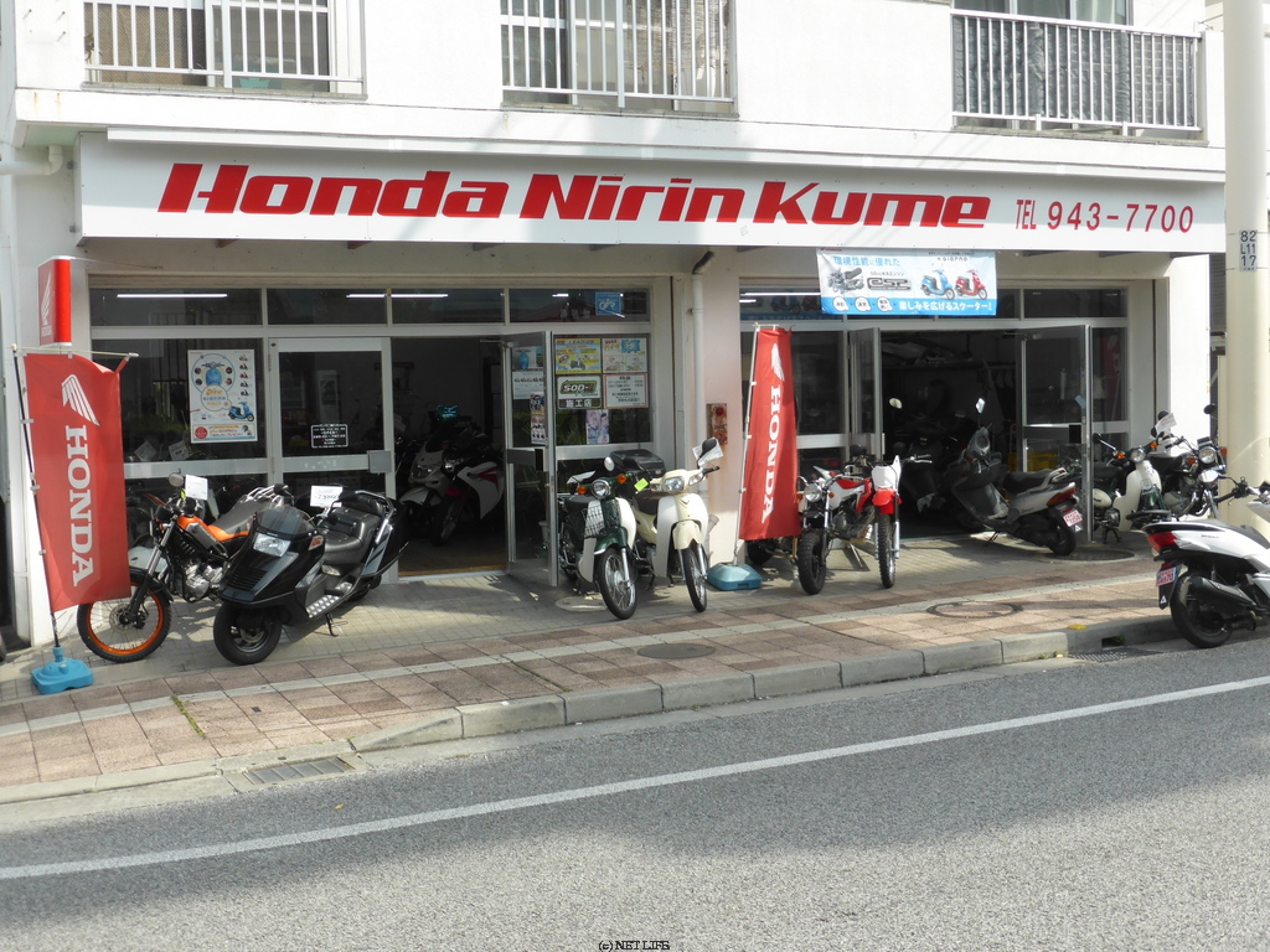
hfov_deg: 45.8
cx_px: 635
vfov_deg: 35.1
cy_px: 476
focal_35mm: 41
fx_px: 1504
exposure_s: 1/400
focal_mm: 7.4
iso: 100
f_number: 3.9
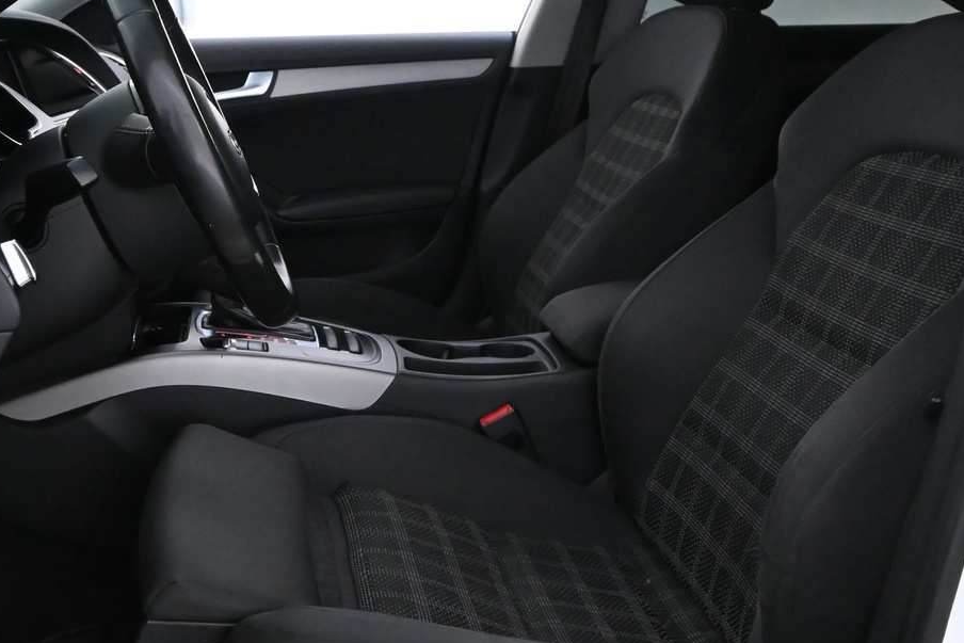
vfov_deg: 31.2
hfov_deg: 45.3
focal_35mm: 43
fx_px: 1152
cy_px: 286
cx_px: 405
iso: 6400
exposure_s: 1/50
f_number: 5
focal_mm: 16
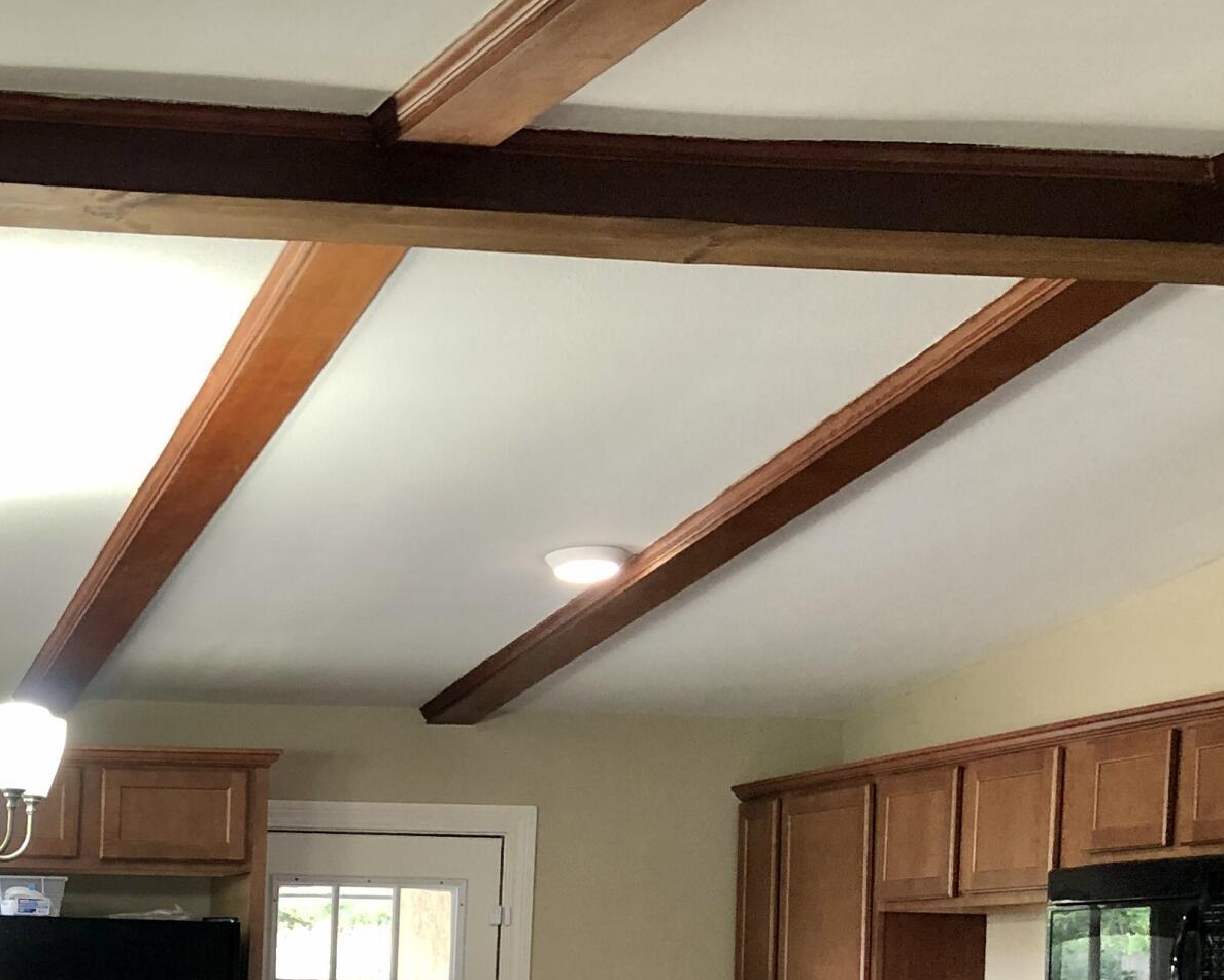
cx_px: -104
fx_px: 2500
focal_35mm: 69
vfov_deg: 20.9
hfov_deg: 25.6
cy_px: 1133
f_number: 1.8
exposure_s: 1/30
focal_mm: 3.99
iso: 40
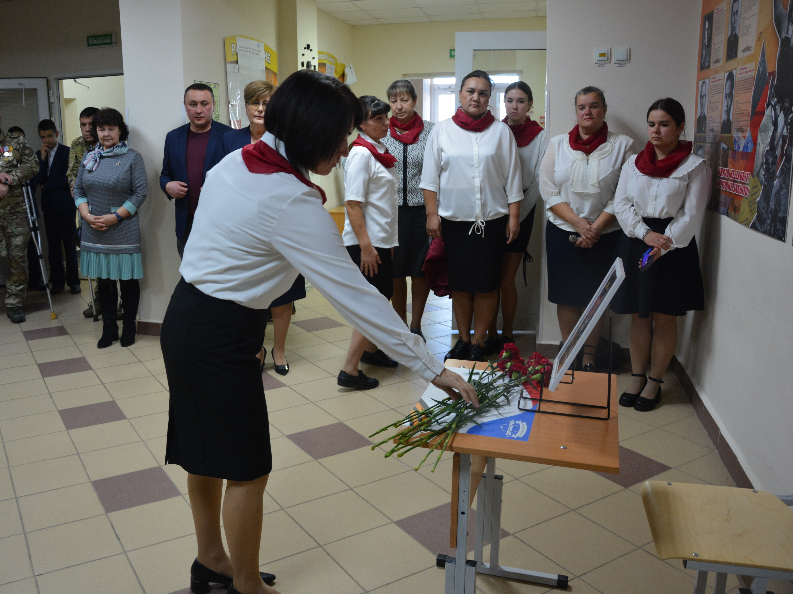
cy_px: 291
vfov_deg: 46.8
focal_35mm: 30
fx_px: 687
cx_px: 336
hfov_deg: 59.7
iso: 800
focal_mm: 18
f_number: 4
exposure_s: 1/60
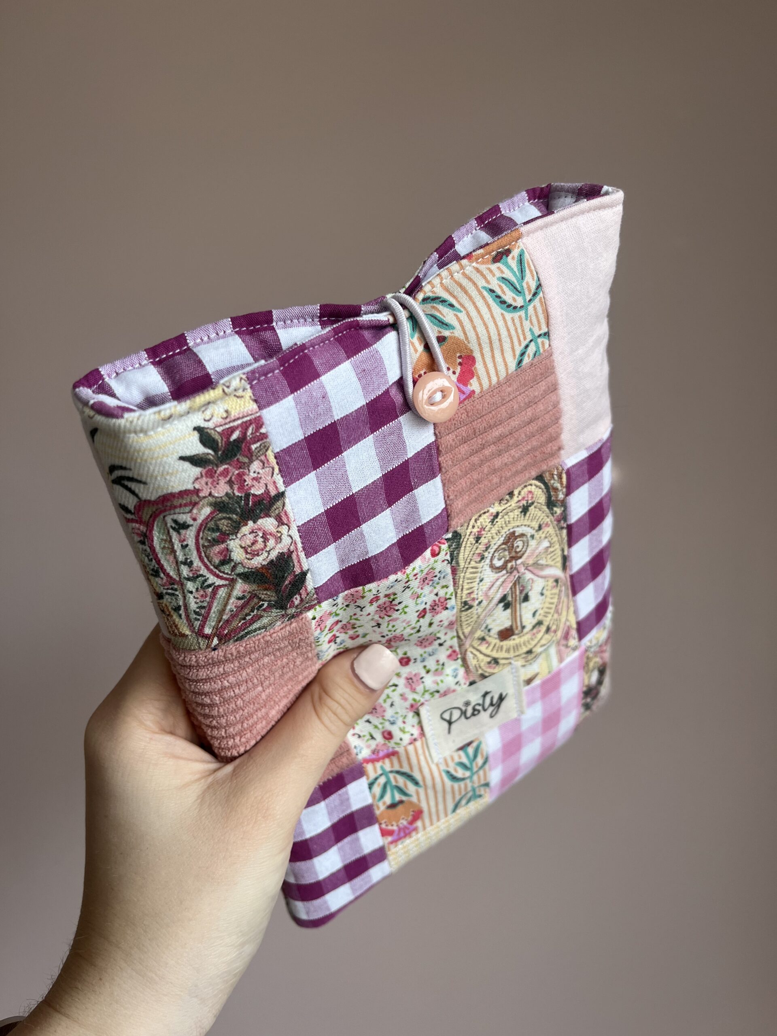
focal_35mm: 26
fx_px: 778
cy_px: 518
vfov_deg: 67.3
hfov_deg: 53.1
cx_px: 388
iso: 50
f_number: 1.6
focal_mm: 5.1
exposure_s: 1/122
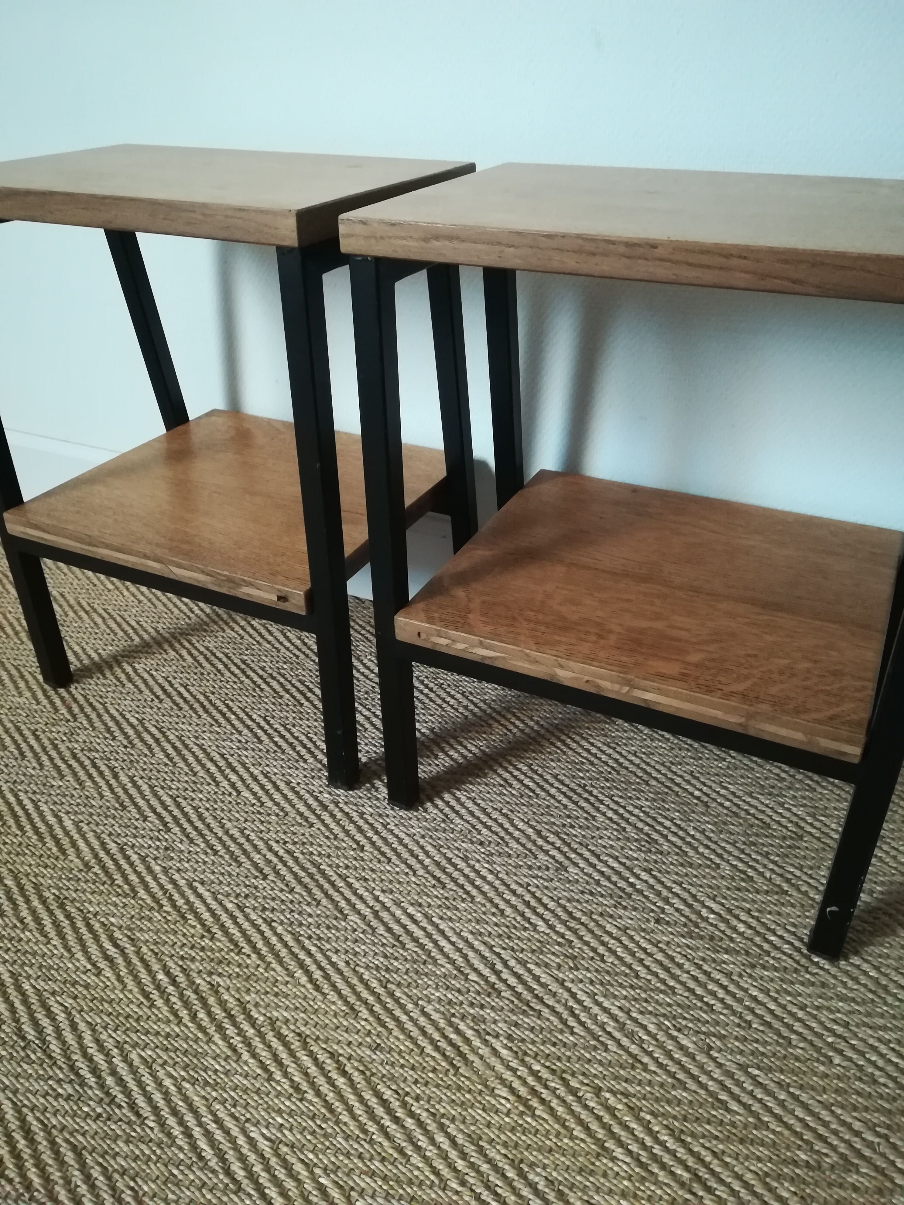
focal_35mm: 26
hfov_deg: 53.1
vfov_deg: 67.3
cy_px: 602
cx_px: 452
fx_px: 905
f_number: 2.2
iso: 500
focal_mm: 3.83
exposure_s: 1/25
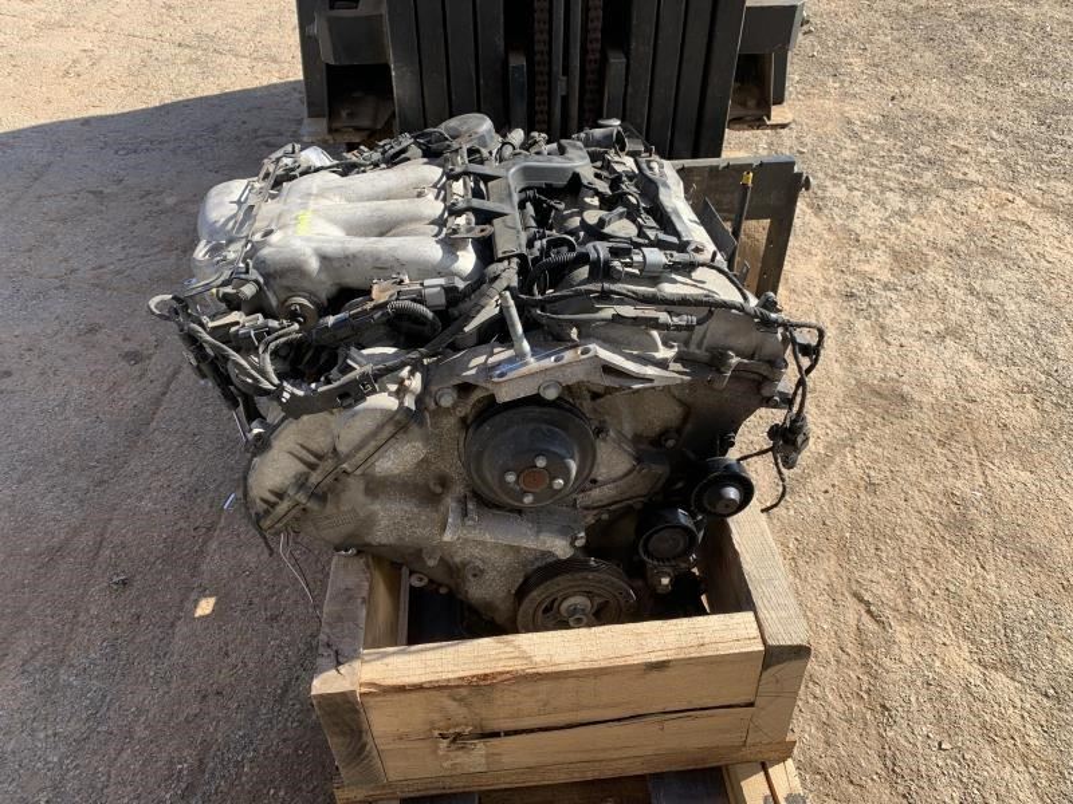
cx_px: 536
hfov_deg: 67.3
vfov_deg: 53.1
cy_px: 402
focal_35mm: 26
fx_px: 806
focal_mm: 4.25
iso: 25
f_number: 1.8
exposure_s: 1/887
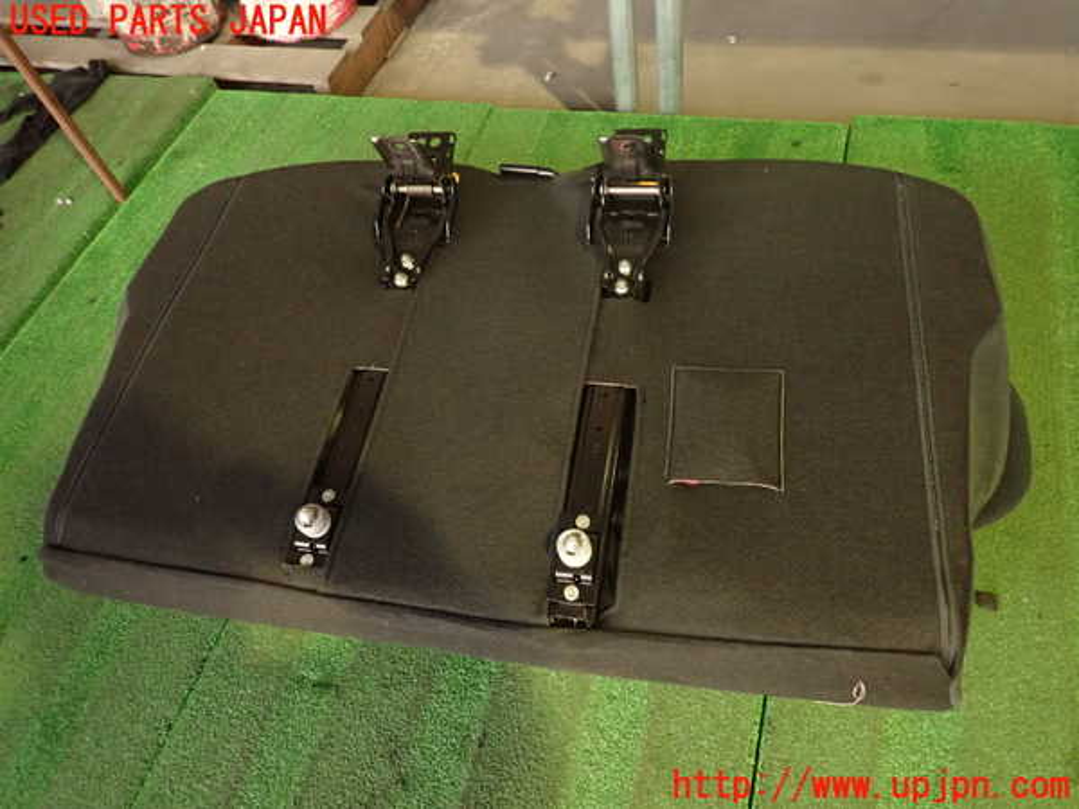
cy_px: 404
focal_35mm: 25
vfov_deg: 54.9
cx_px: 540
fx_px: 779
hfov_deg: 69.4
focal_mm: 4.5
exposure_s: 1/30
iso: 640
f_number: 2
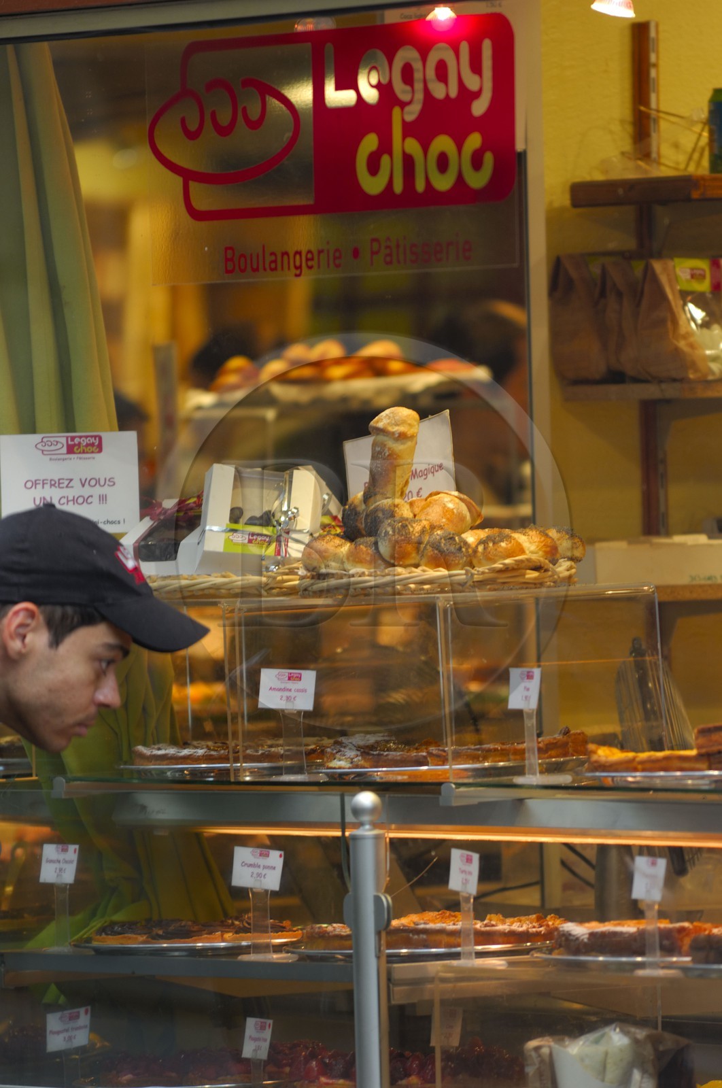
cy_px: 544
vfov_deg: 6.9
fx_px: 9052
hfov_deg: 4.6
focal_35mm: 300
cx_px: 361
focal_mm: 200
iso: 160
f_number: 2.8
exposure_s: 1/40
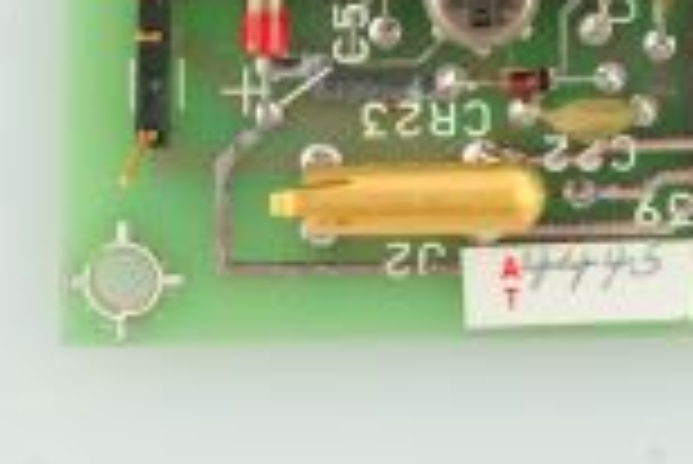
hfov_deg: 6.4
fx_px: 6146
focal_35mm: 319
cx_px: 720
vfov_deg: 4.3
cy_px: -340
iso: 1600
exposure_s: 1/125
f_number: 13
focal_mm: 82
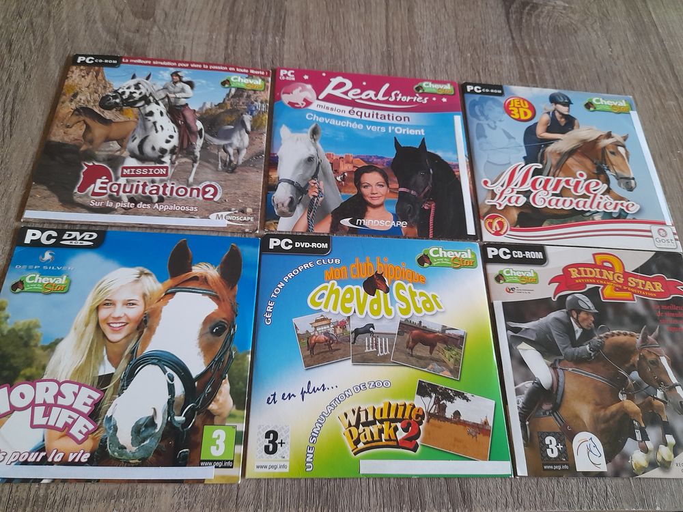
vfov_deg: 54.9
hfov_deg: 69.4
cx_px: 342
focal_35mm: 25
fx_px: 493
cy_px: 256
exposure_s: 1/33
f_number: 2
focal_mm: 4.6
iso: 320
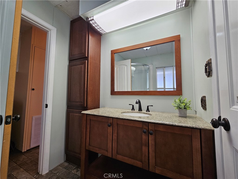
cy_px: 90
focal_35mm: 13
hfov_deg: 106.2
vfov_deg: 89.9
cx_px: 119
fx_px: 89
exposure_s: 1/60
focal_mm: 2.2
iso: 64
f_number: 2.2
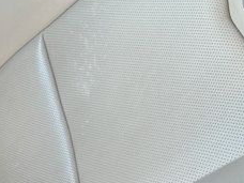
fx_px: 761
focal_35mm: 108
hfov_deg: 15.7
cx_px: -190
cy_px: 226
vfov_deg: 13.3
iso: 64
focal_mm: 6.76
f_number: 1.78
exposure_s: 1/121
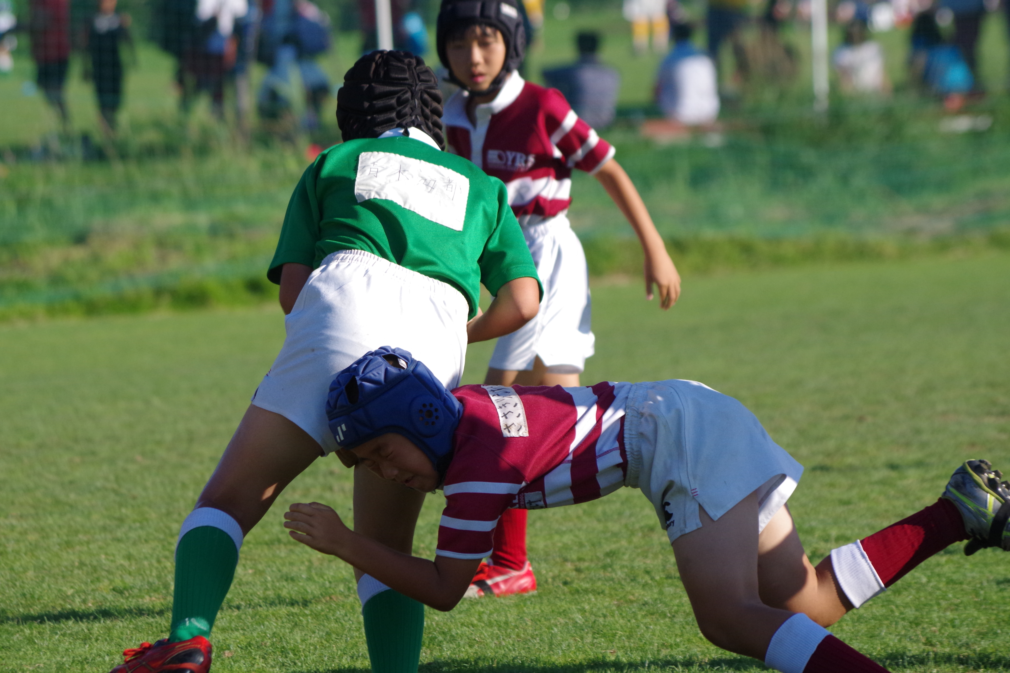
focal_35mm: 315
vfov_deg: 4.4
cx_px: 505
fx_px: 8837
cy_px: 336
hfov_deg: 6.5
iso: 800
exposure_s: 1/1600
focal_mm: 210
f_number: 7.1
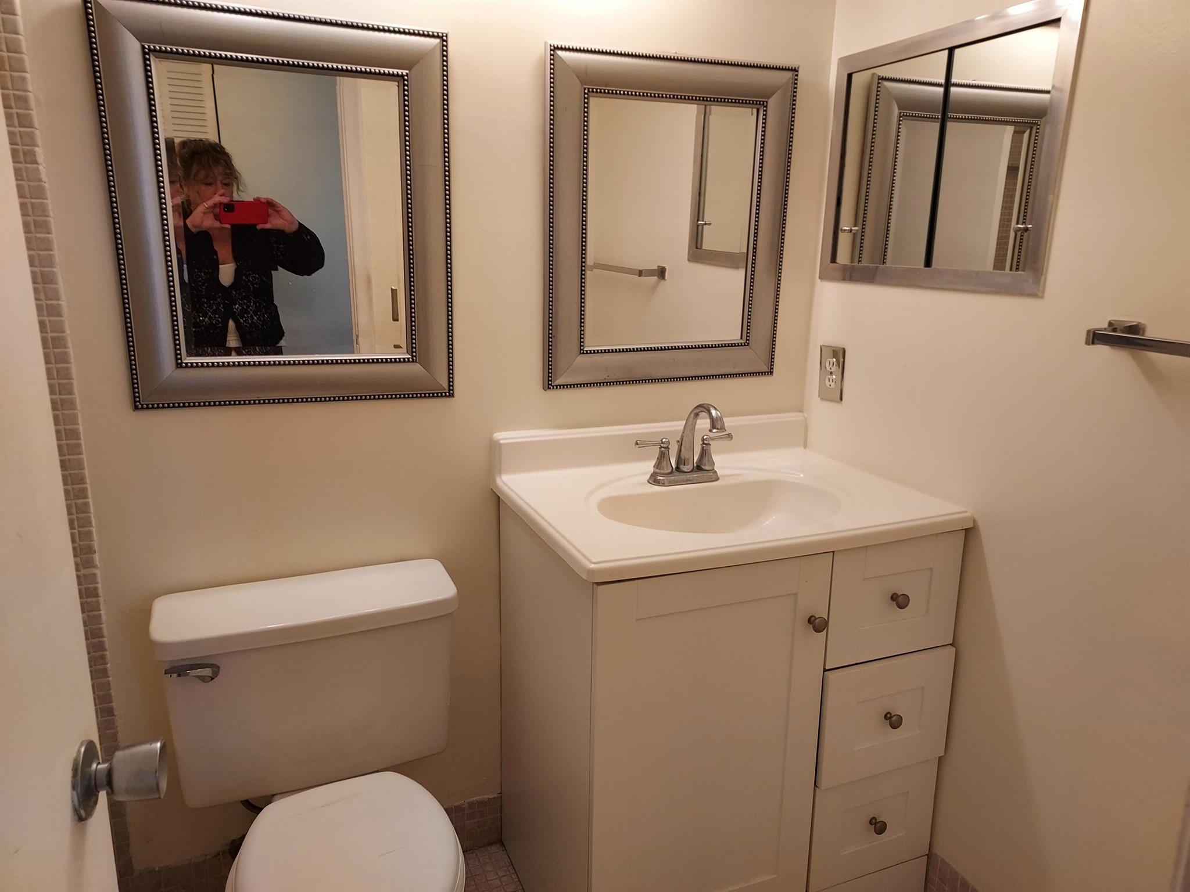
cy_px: 446
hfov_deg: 71.6
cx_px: 595
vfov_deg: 56.8
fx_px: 825
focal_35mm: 24
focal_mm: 4.6
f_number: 1.8
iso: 80
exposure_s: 1/60
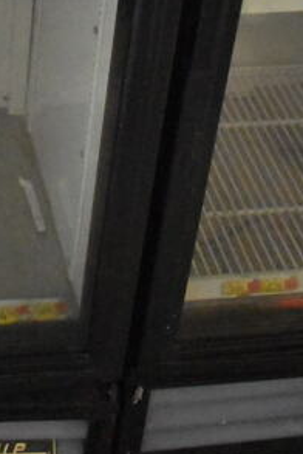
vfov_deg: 22.0
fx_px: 1058
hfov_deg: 15.6
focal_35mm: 84
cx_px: -79
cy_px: -119
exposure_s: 1/125
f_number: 3.5
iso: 11400
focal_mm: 18
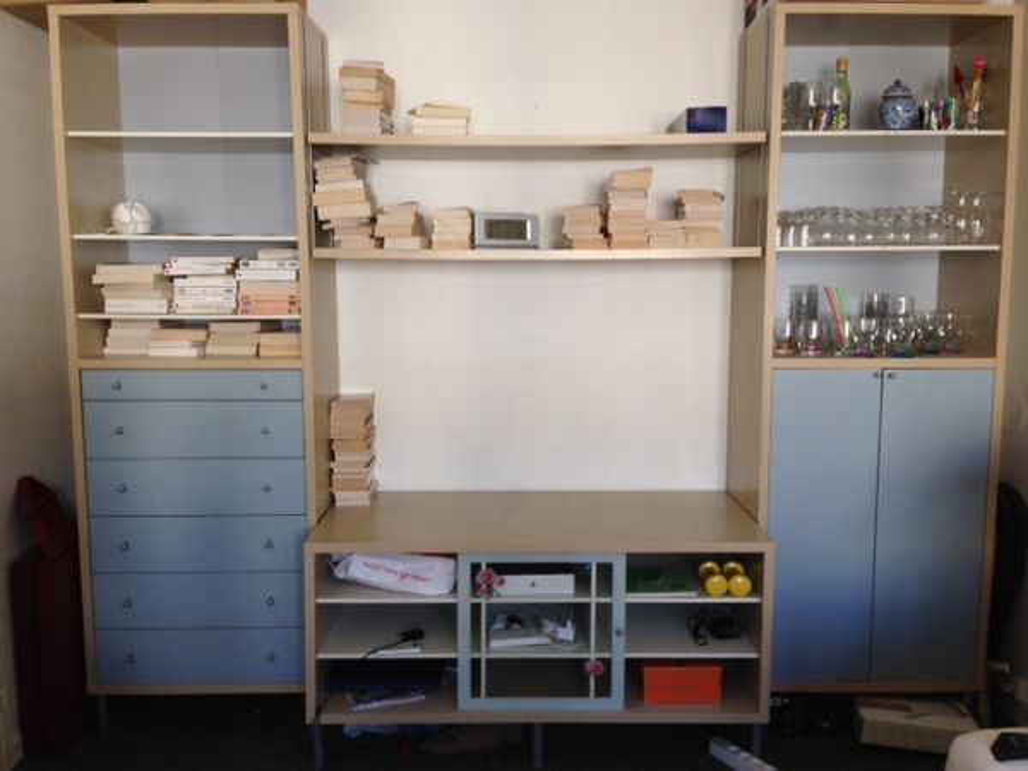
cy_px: 386
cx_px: 514
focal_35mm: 33
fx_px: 980
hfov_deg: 55.4
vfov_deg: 42.9
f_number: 2.4
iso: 64
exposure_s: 1/60
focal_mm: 4.12
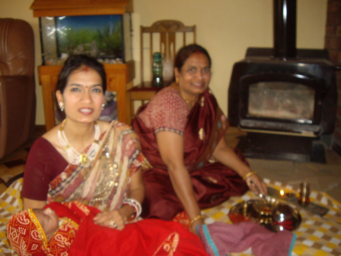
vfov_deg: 37.7
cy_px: 128
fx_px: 374
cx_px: 170
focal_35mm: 38
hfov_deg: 49.0
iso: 200
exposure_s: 1/40
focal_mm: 6.2
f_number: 2.7
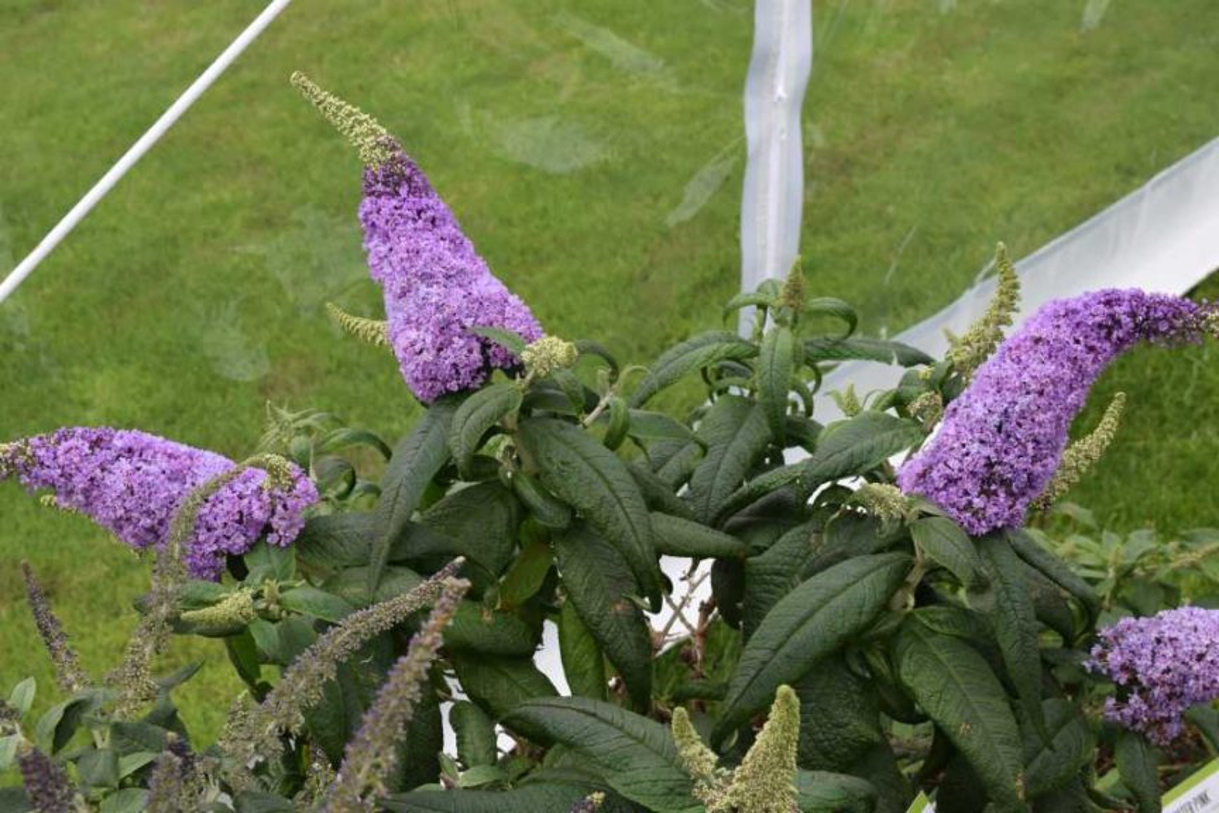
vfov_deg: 26.5
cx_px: 610
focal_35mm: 51
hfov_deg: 38.9
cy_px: 406
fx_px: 1727
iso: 200
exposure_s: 1/125
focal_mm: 34
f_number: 10
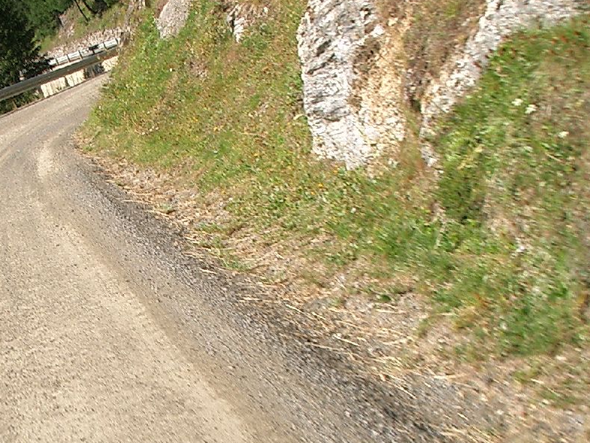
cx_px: 109
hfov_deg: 26.1
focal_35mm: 73
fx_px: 1244
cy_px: 296
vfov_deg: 20.1
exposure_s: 1/320
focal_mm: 5.8
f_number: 4.3
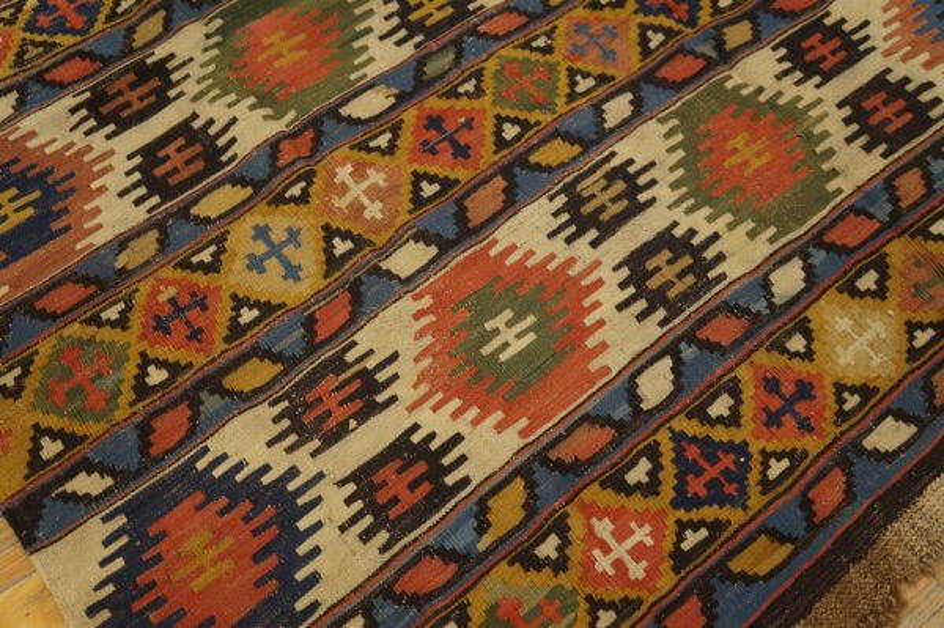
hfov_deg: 55.1
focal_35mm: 34
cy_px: 314
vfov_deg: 38.3
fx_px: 904
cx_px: 472
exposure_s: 1/160
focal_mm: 23
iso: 2500
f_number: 4
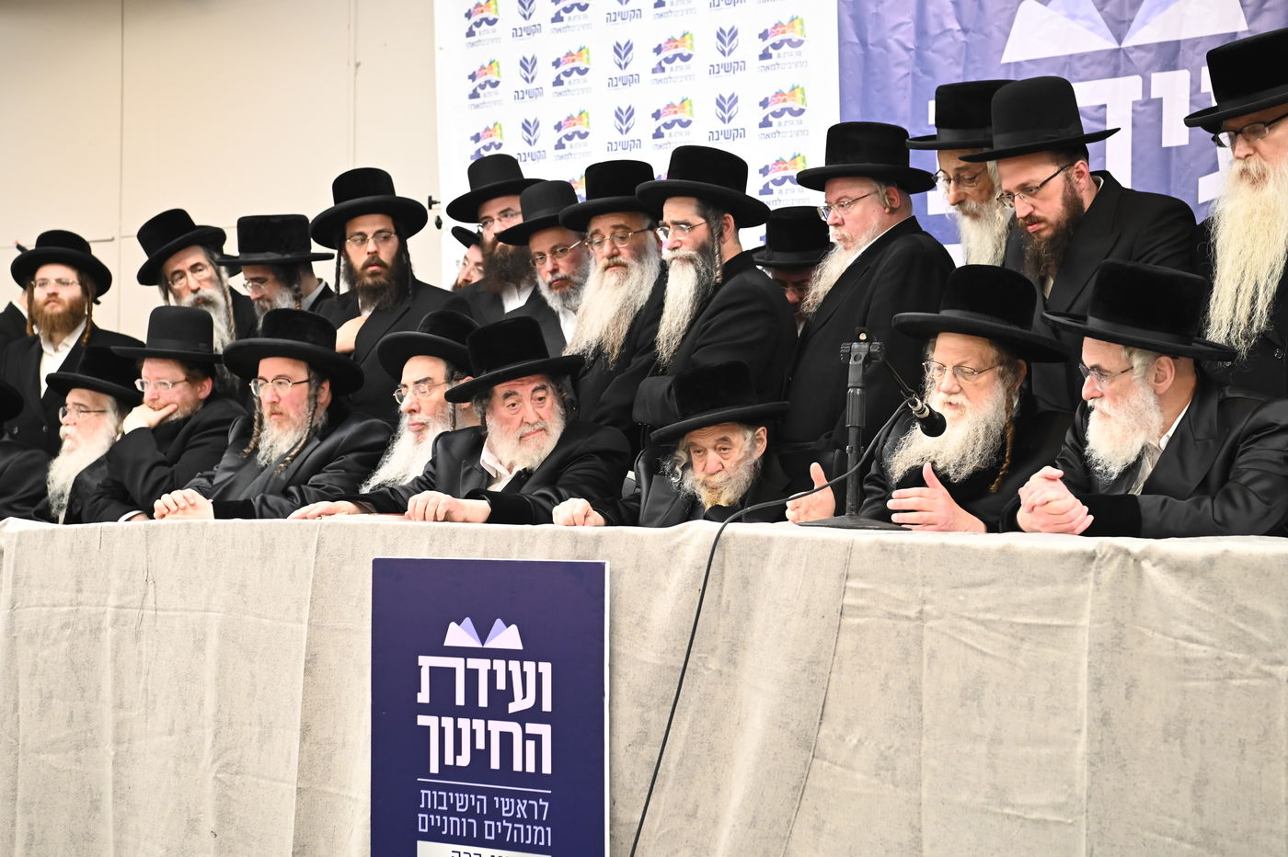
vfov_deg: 19.4
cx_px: 644
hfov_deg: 28.9
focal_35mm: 70
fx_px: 2503
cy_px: 428
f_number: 5.6
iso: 2500
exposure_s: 1/125
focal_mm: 70
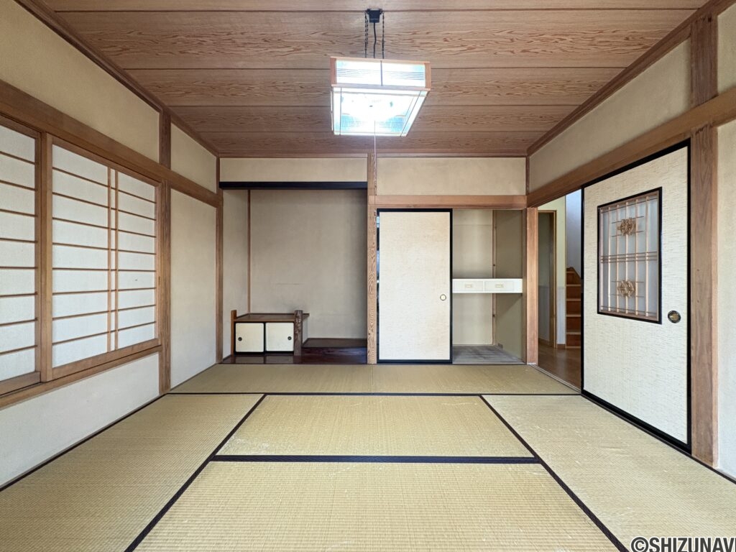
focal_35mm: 14
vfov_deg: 85.7
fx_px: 298
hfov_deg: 102.1
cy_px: 276
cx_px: 368
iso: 320
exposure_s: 1/60
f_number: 2.2
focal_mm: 2.22
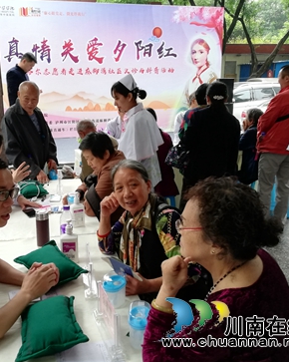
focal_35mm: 35
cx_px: 98
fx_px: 375
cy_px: 183
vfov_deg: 51.6
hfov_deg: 41.7
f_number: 2.2
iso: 160
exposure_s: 1/50
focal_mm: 3.81
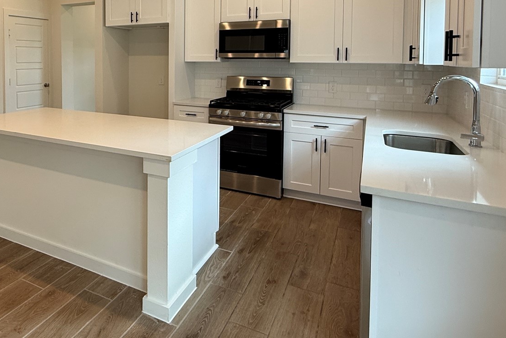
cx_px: 142
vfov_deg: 45.7
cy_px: 73
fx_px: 379
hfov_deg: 64.3
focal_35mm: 27
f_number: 2.2
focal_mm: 2.22
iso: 100
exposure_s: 1/120
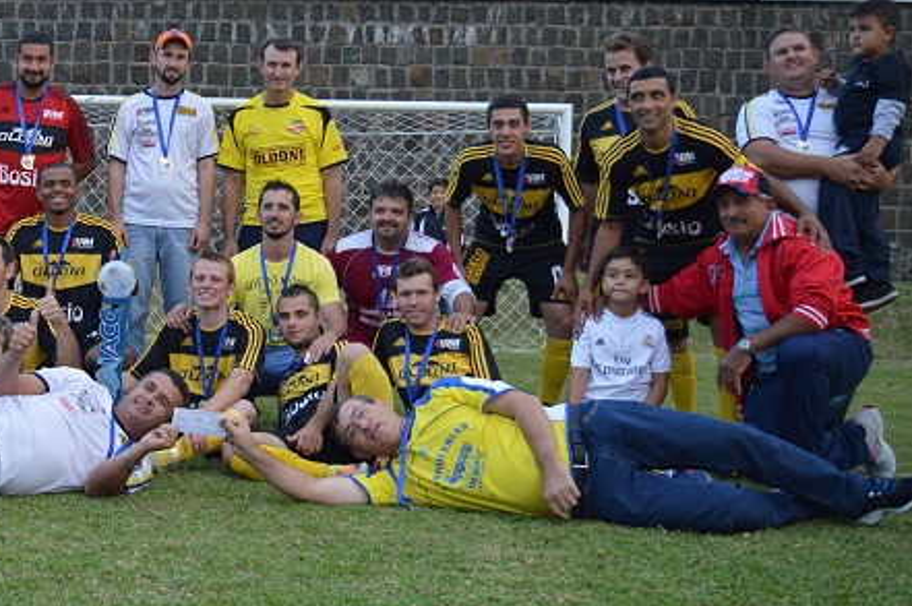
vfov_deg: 23.0
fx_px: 1489
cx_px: 151
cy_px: 250
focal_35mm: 59
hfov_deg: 32.9
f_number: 3.8
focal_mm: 23
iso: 1400
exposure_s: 1/500
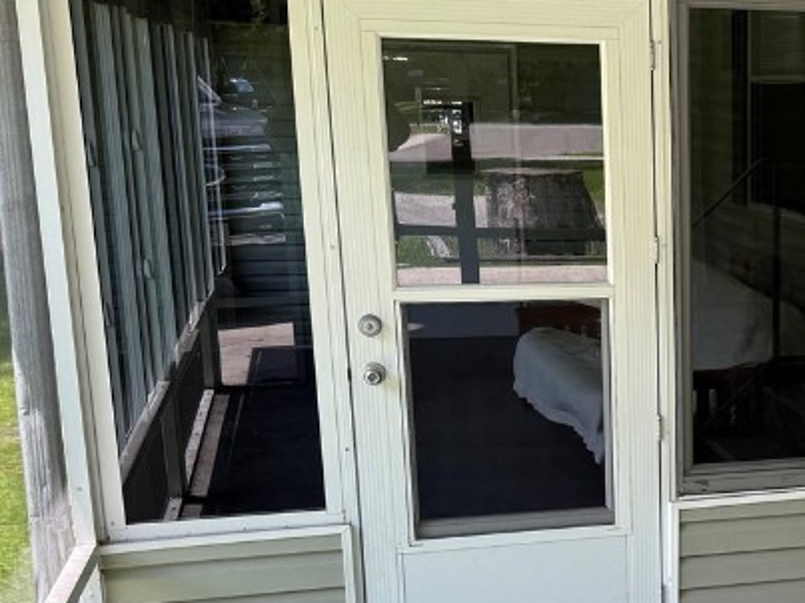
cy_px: 453
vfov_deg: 23.8
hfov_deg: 29.4
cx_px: 823
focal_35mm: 61
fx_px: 1418
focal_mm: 6.76
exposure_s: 1/467
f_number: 1.78
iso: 100
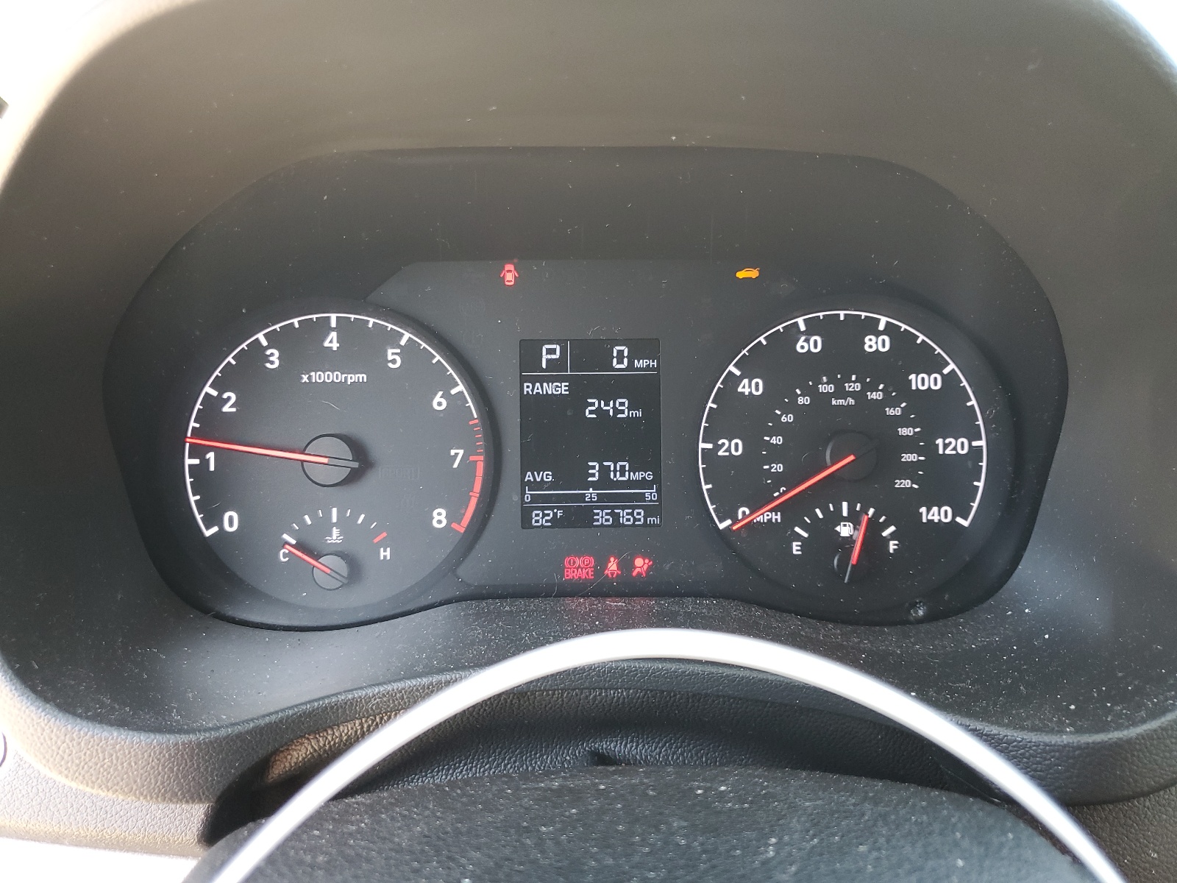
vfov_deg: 53.1
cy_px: 442
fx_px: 884
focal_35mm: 26
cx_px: 588
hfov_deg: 67.3
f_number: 1.5
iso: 77
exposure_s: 1/60.2
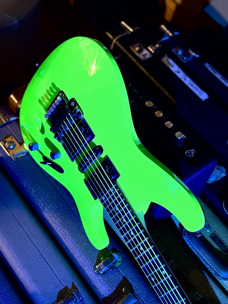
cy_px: 152
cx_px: 114
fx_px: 422
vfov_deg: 39.7
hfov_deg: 30.3
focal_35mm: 48
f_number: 1.78
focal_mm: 6.76
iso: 400
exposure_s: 1/40
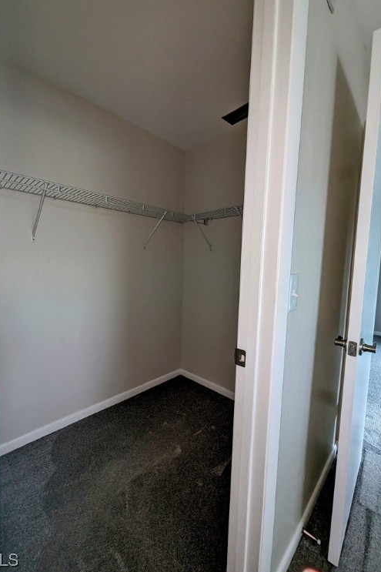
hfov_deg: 80.8
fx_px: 222
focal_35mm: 14
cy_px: 282
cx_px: 168
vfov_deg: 104.3
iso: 105
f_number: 2.2
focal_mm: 1.95
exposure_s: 1/23.8
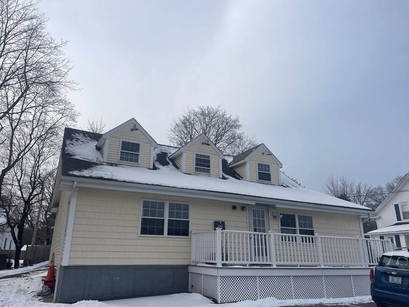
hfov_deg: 65.3
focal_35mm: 27
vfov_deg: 51.4
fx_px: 319
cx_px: 197
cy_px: 153
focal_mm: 4.2
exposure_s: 1/5556
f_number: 1.6
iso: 32
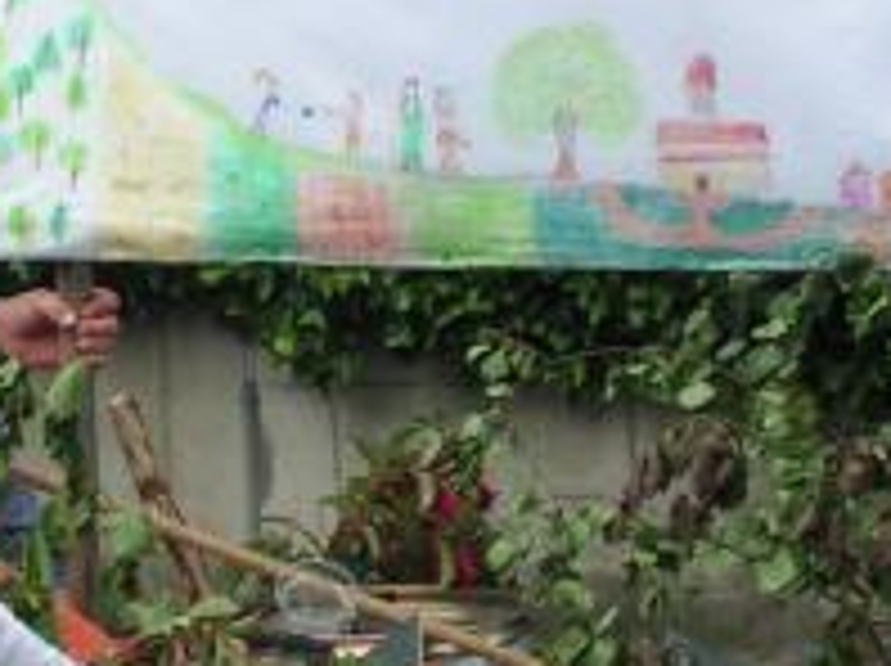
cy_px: 135
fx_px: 5245
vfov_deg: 7.3
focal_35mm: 204
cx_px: 297
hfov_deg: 9.7
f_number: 5.6
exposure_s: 1/200
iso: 50
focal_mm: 9.7
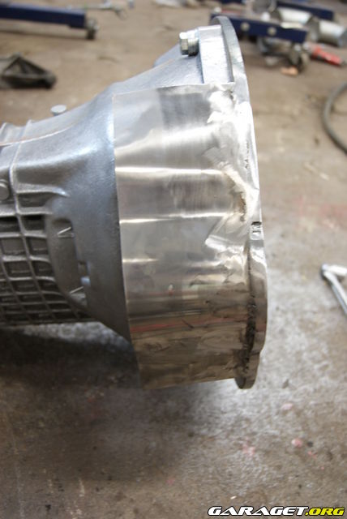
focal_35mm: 36
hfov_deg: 36.9
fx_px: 519
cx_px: 174
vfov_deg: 53.1
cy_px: 260
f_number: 4
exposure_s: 1/8
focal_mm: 24
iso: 400
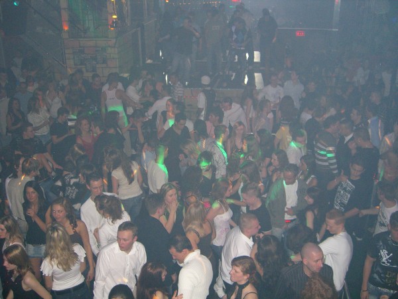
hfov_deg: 49.0
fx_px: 437
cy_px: 150
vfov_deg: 37.7
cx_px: 199
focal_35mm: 38
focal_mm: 7.9
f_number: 2.8
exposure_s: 1/60
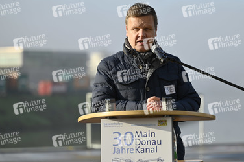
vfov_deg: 9.9
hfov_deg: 14.9
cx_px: 142
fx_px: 934
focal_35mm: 138
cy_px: 91
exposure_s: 1/1250
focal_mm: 115
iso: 64
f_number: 2.8
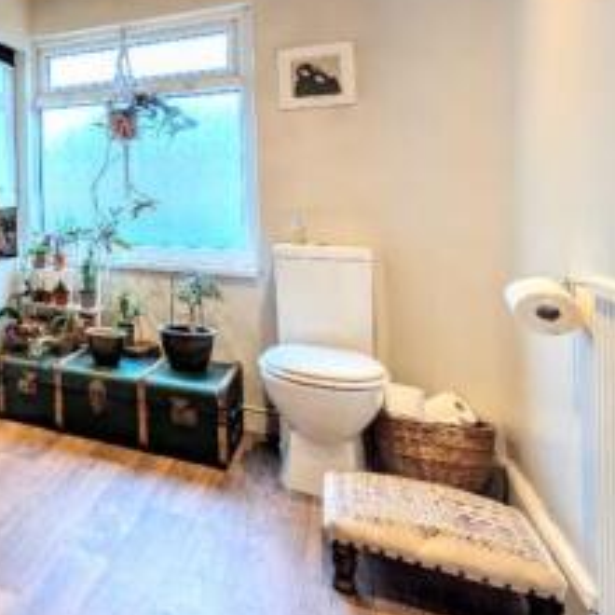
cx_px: -151
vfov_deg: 55.0
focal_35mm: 28
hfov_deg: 38.7
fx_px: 563
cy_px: 166
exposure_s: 1/100
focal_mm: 2.02
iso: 107
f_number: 1.7
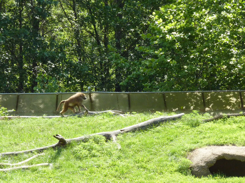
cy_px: 92
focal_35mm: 137
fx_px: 970
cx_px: 122
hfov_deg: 14.4
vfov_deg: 10.8
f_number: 4.5
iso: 320
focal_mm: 22.5
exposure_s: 1/500
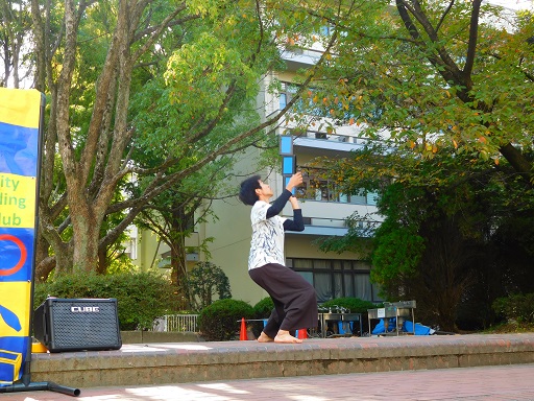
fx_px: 694
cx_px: 267
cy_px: 200
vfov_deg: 32.2
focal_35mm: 45
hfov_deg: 42.1
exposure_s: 1/125
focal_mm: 8
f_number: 4
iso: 125
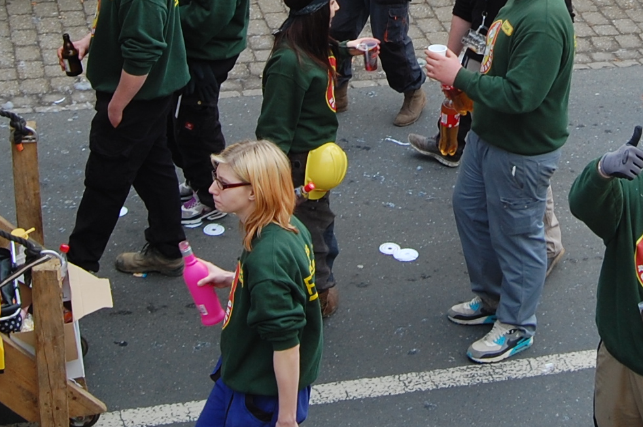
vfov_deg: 13.2
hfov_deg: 20.0
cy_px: -63
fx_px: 1802
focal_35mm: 101
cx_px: 534
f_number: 5.6
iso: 200
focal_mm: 22
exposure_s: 1/125
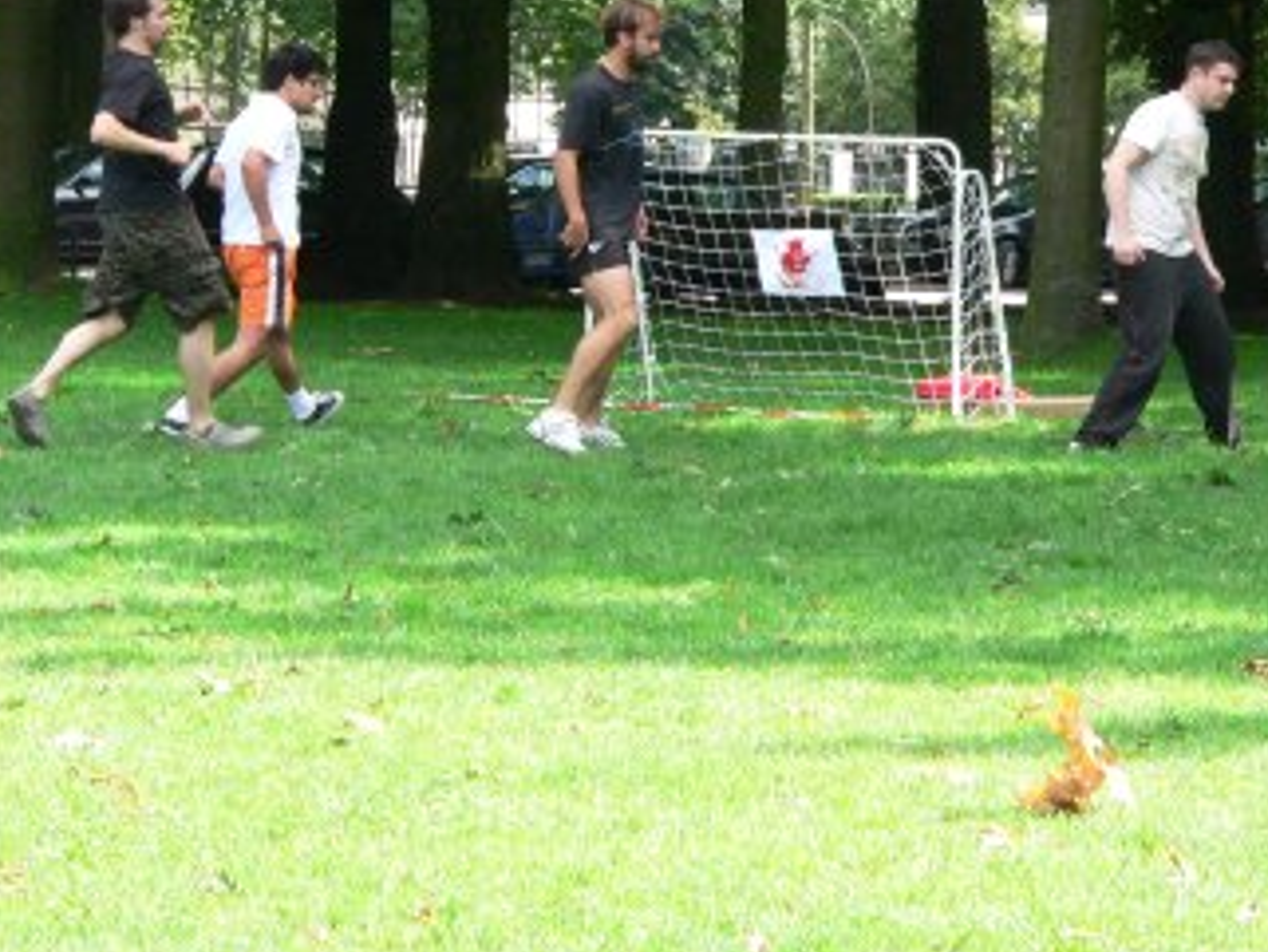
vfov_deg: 7.1
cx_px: 664
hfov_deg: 9.4
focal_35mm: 210
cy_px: 328
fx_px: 7695
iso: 400
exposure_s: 1/320
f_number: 5.6
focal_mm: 25
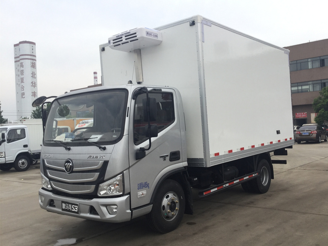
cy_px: 123
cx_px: 164
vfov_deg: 45.4
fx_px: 294
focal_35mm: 31
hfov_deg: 58.4
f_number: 2.4
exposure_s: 1/128
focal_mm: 3.3
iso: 25
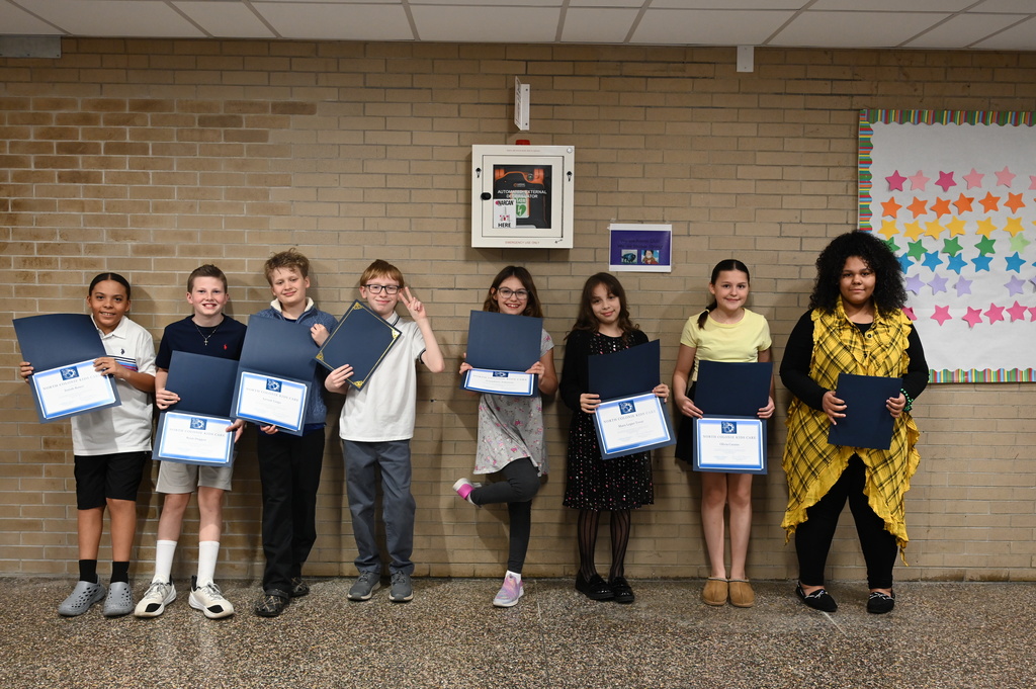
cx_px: 518
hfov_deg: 55.1
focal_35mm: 34
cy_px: 344
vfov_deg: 38.3
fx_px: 992
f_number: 4
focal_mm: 34.5
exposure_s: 1/125
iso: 2000
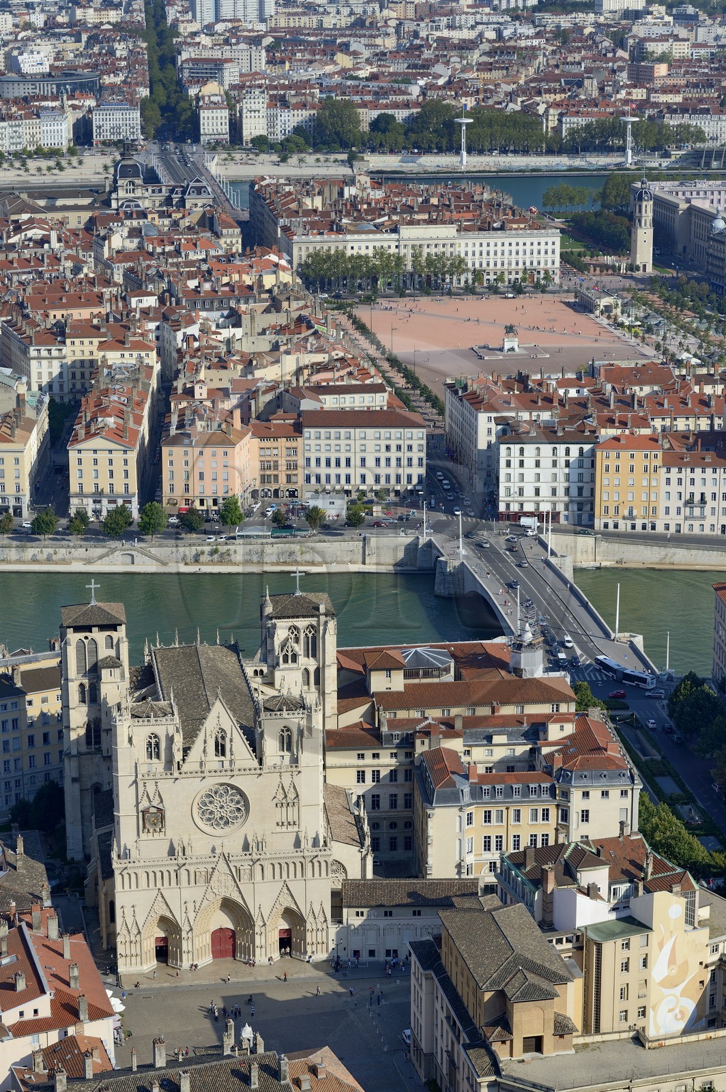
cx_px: 363
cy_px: 546
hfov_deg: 18.2
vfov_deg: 27.0
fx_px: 2273
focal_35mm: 75
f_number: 9
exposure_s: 1/250
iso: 100
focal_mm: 75
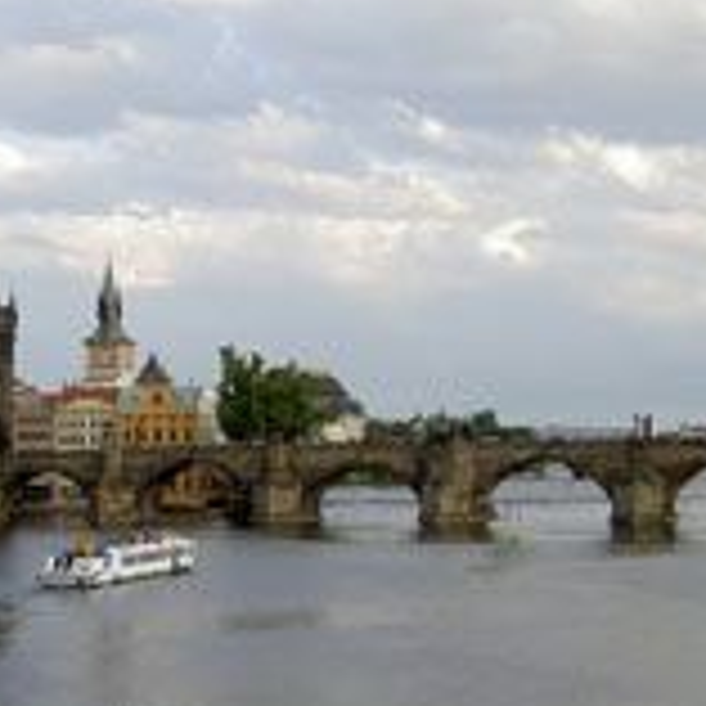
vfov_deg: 19.7
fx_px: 2031
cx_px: 67
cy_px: 441
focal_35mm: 88
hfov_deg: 19.4
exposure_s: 1/179
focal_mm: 8
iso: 100
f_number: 4.7
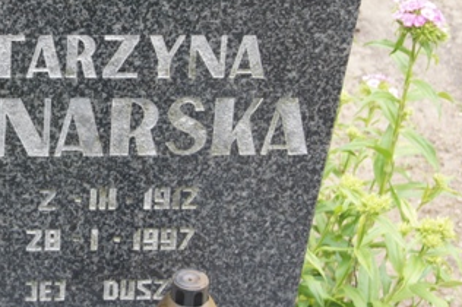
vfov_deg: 9.0
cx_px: 12
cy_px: 64
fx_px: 1949
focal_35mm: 152
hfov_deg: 13.4
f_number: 7.1
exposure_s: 1/100
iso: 200
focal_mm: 50
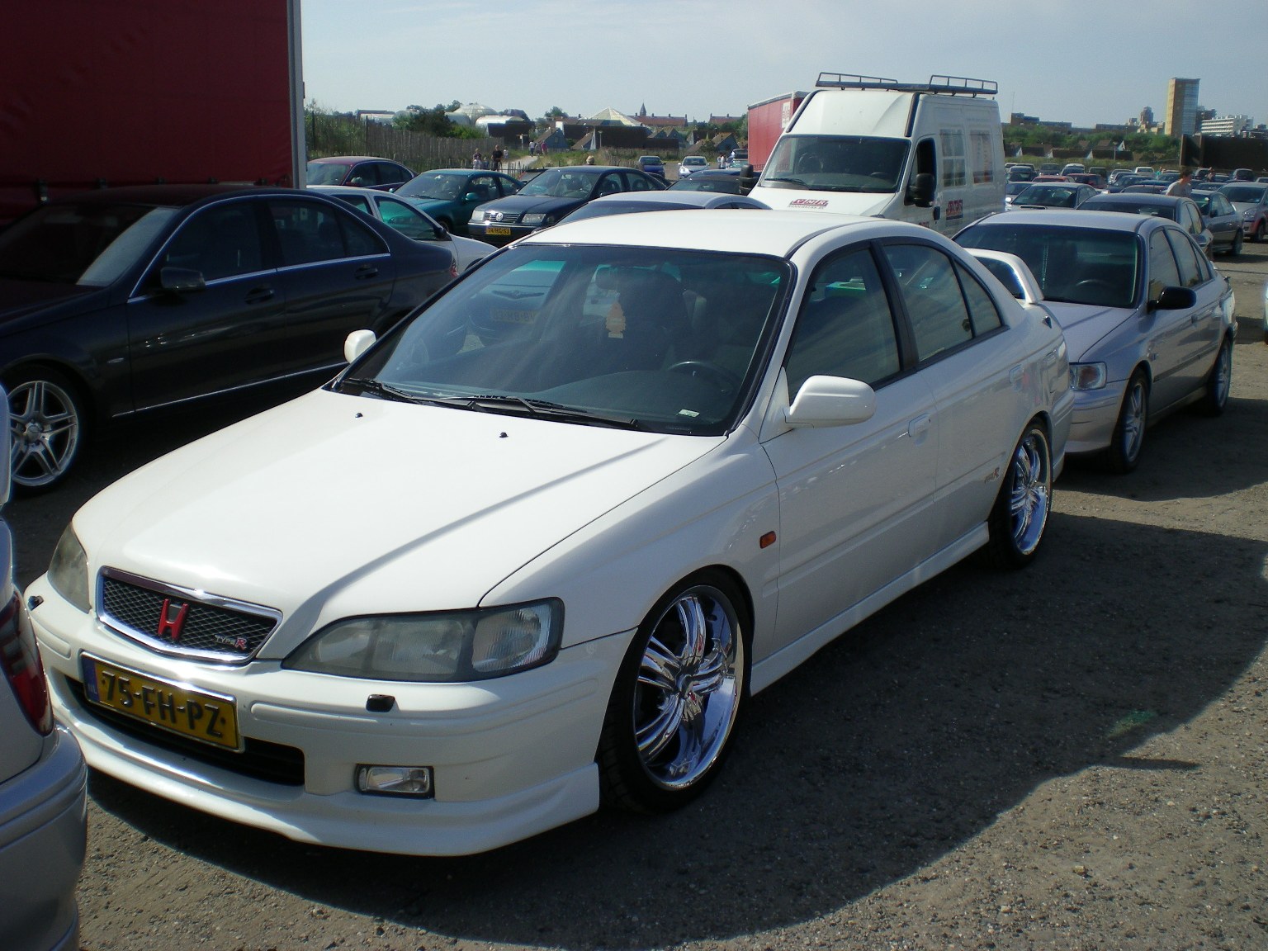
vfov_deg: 37.7
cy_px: 476
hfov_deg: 49.0
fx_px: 1392
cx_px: 634
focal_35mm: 38
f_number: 4.6
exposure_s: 1/451
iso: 50
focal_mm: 6.3
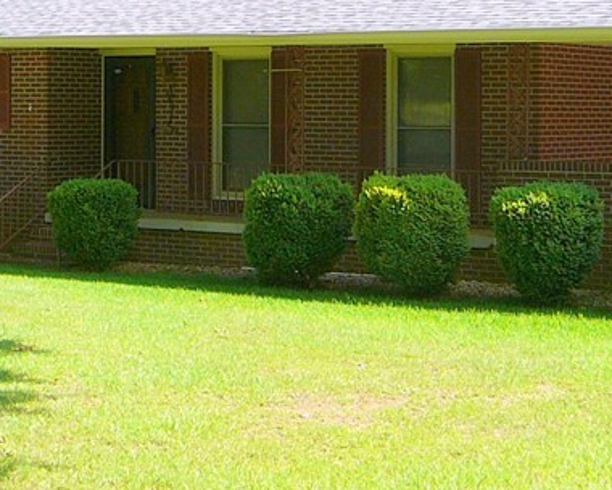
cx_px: 375
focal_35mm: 92
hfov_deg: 20.8
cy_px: 140
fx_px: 1666
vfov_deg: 16.7
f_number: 2.8
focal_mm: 5.2
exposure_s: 1/320
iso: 80
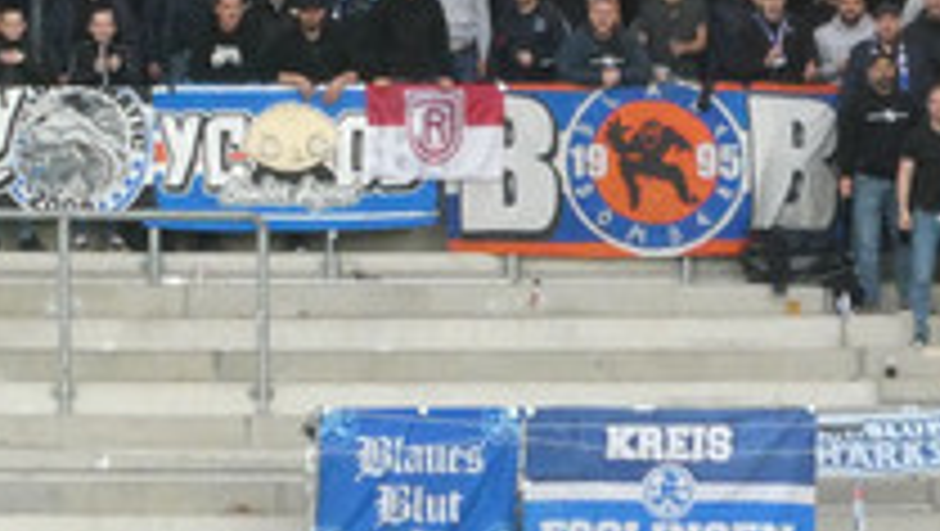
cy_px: -14
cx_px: 801
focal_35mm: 834
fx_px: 20806
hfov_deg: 2.6
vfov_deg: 1.5
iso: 800
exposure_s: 1/80
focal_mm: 44.8
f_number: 5.6
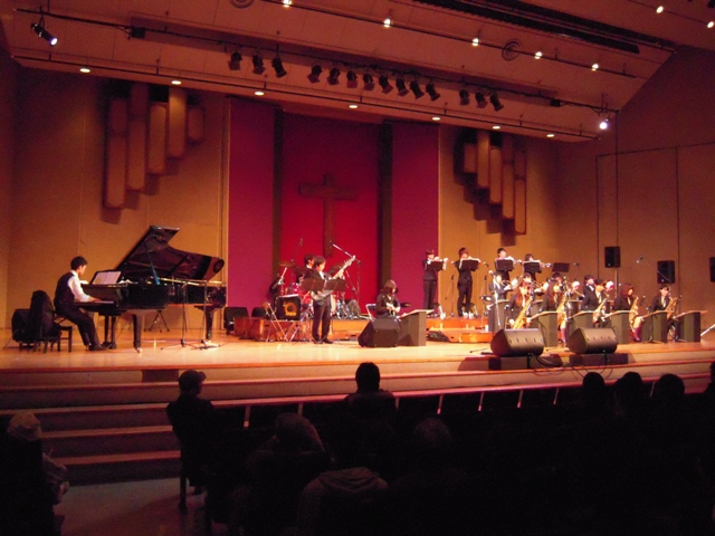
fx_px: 702
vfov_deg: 41.8
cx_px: 358
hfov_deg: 54.0
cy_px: 268
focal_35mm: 34
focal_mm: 6
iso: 1600
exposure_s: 1/30
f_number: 2.9
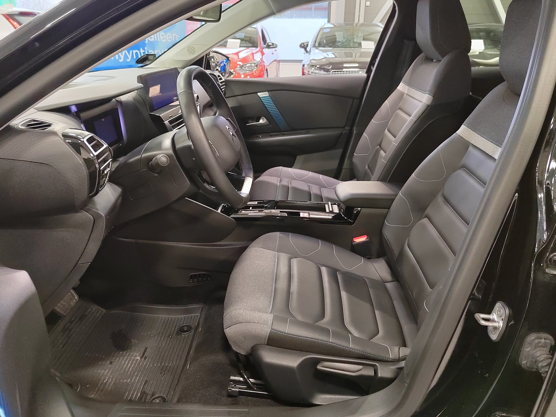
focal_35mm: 27
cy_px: 208
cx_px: 278
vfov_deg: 51.4
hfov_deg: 65.3
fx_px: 434
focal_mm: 5.52
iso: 3656
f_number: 1.9
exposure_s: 1/50
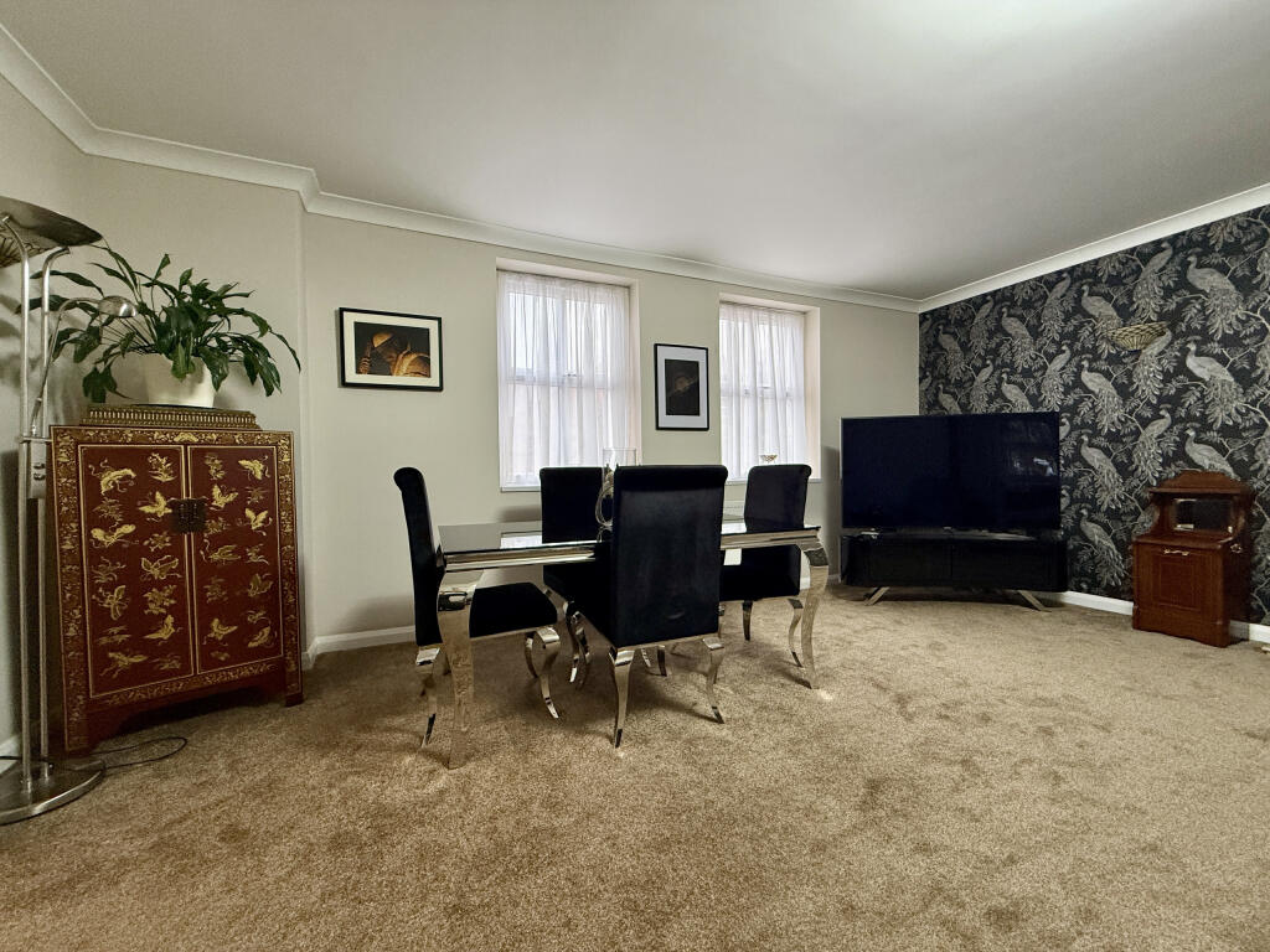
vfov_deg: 85.7
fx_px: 514
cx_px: 635
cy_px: 476
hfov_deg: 102.1
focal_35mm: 14
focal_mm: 2.22
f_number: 2.2
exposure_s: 1/50
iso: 250
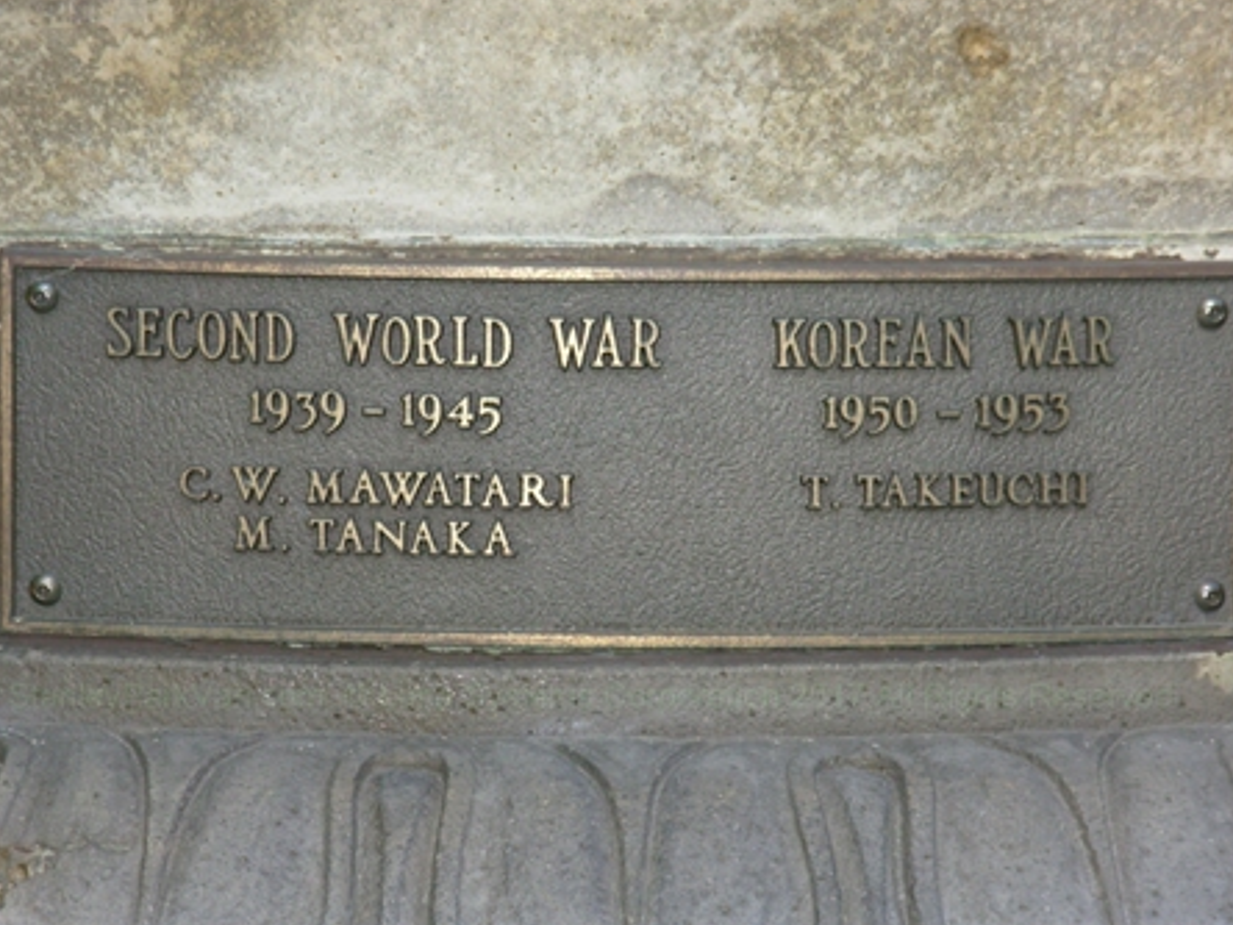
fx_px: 6661
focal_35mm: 187
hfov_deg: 10.6
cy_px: 456
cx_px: 592
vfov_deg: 7.9
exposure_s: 1/171
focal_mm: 28.5
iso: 87
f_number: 4.9
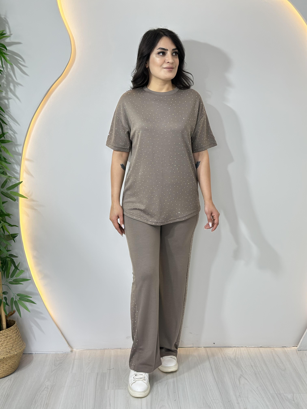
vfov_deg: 39.7
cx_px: 154
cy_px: 204
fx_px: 568
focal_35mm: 48
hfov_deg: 30.3
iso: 80
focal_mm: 6.86
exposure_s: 1/100
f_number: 1.78
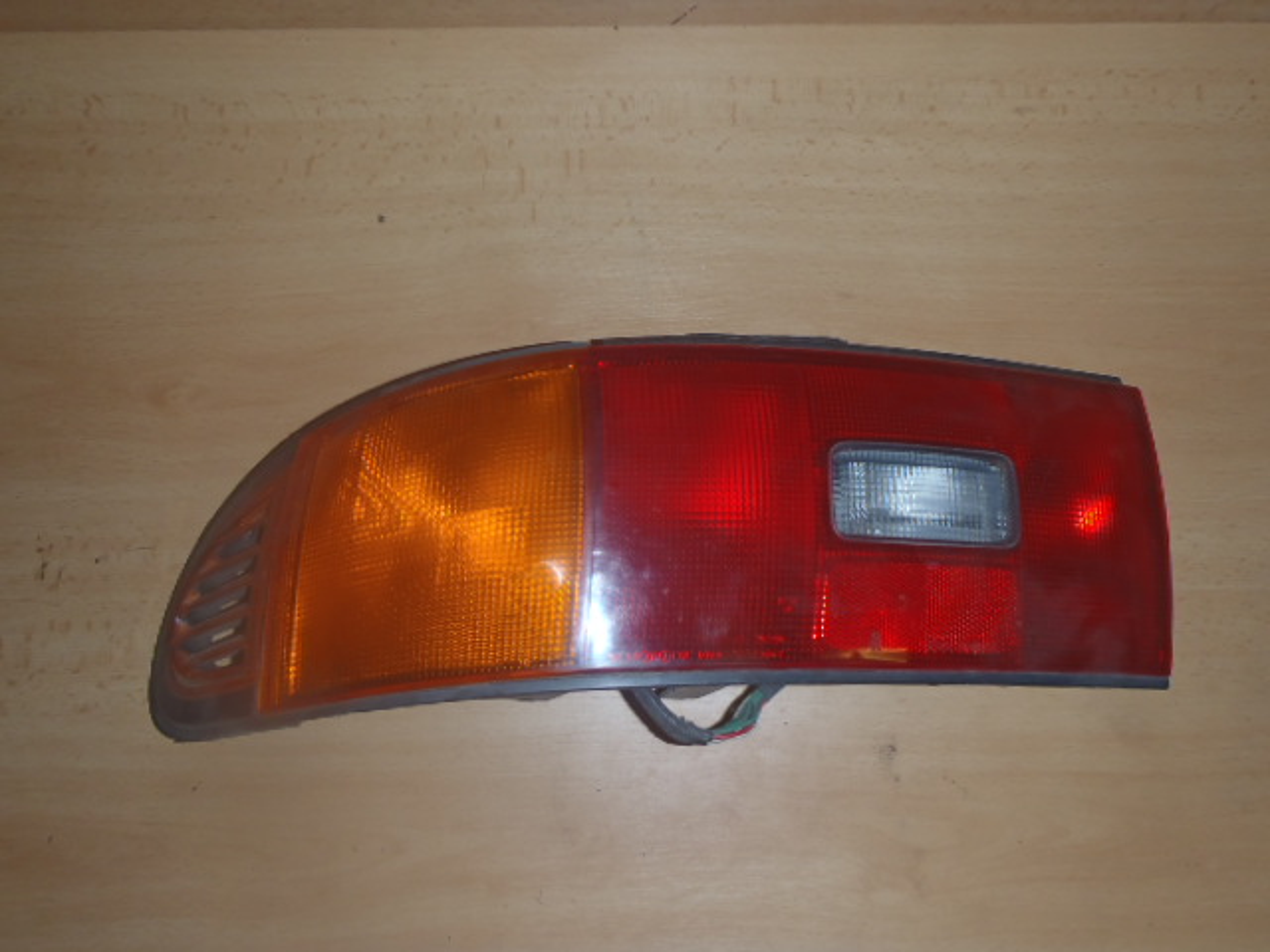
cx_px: 635
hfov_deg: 63.4
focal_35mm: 28
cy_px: 476
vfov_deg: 49.7
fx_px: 1027
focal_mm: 5
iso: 100
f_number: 3.9
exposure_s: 1/30
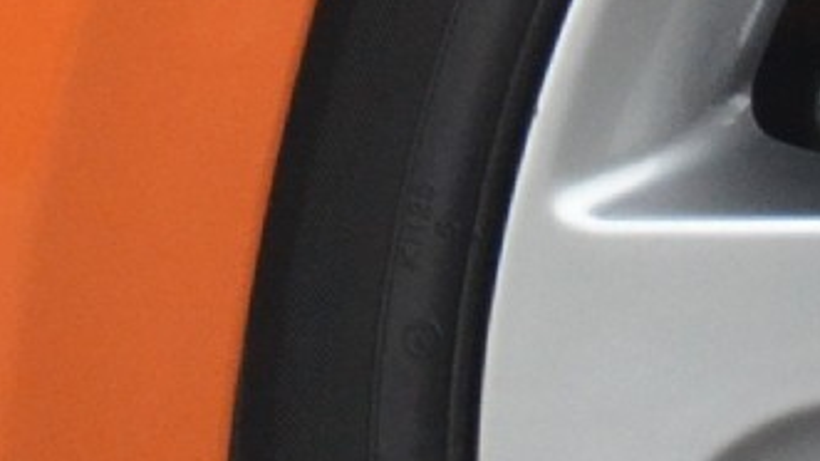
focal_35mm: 2369
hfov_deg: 0.9
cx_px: 1984
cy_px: 473
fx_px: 51497
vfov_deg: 0.5
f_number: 5.6
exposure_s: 1/500
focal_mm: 200
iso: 1400
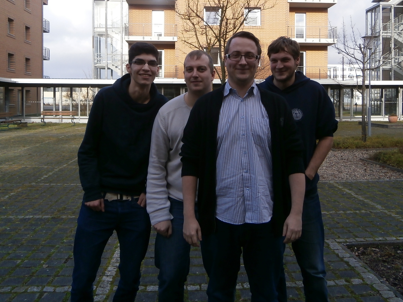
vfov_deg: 42.6
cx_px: 212
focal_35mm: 33
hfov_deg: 55.3
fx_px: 384
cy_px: 113
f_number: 2.8
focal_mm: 4.7
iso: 80
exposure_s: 1/400
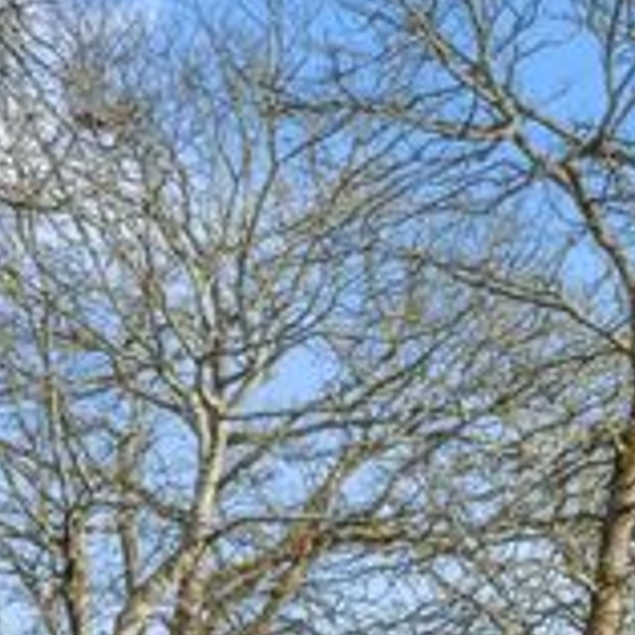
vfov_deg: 15.8
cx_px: 866
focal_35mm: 108
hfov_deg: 15.2
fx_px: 2241
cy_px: 661
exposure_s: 1/125
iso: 400
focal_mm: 40
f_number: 16
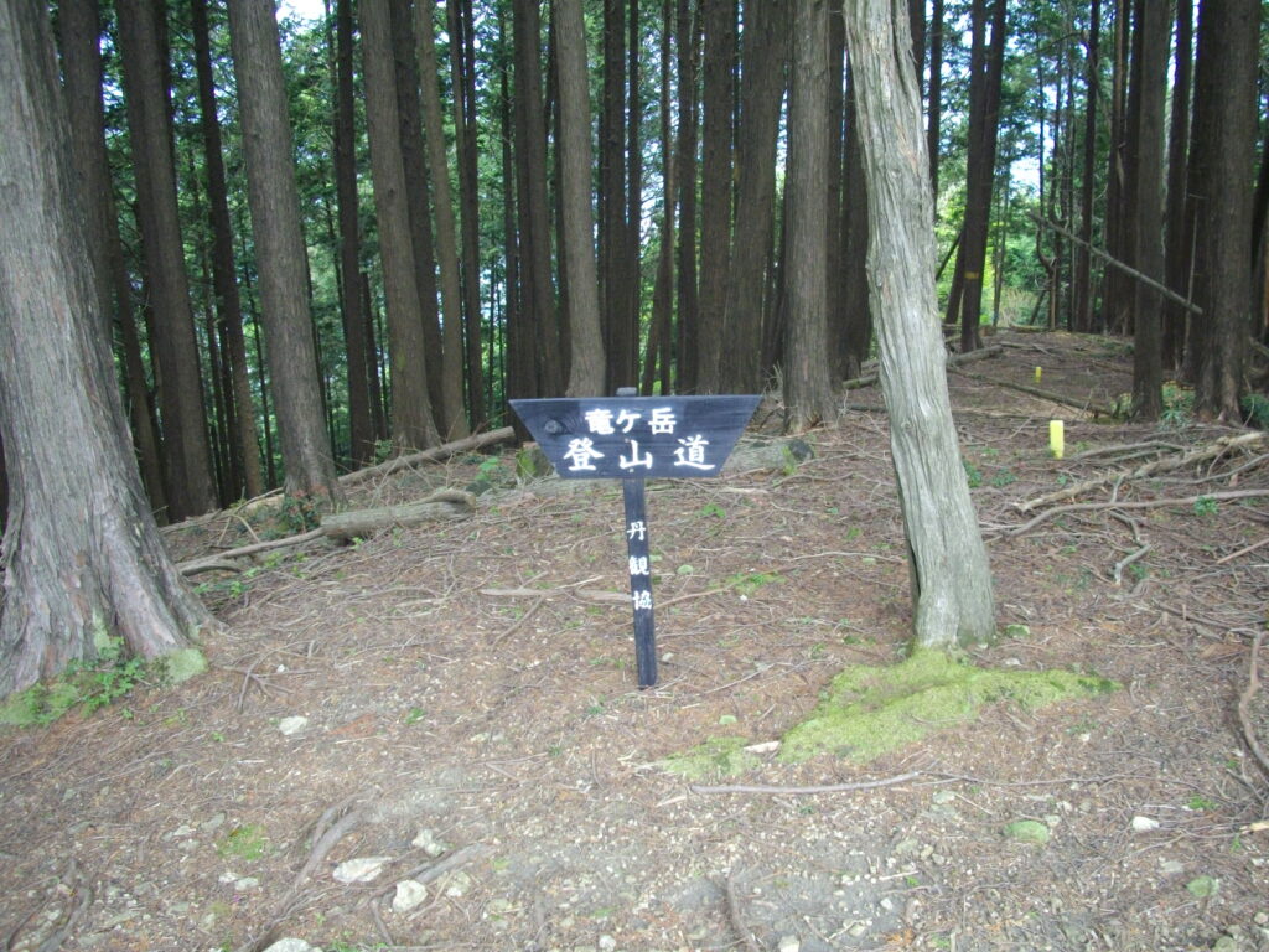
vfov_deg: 38.7
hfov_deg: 50.1
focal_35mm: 37
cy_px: 476
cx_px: 634
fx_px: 1356
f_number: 2.8
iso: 173
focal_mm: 6.2
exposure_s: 1/125
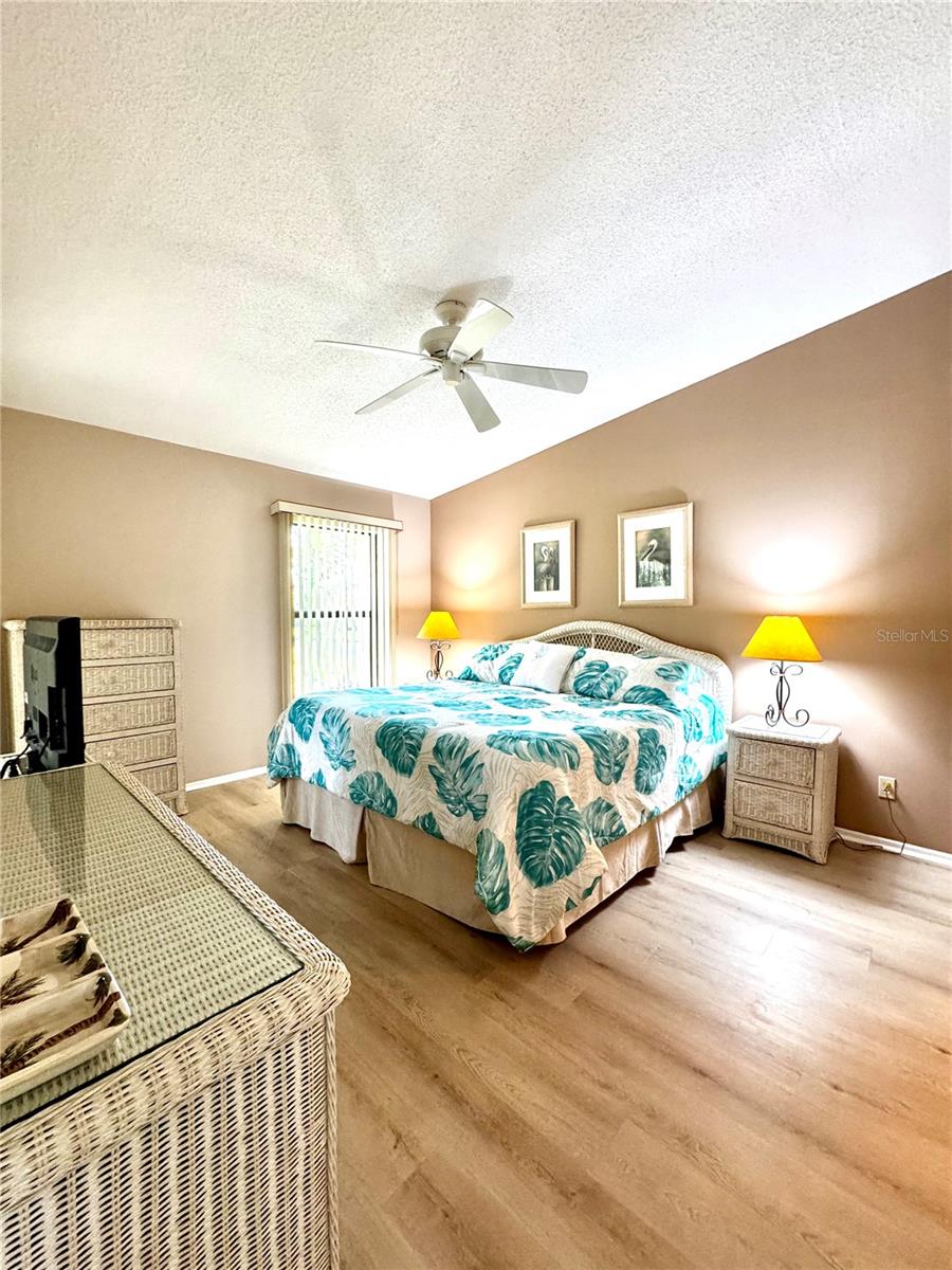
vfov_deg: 102.1
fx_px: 513
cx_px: 476
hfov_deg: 85.7
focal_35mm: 14
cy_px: 635
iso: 320
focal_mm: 2.22
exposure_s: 1/120
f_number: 2.2
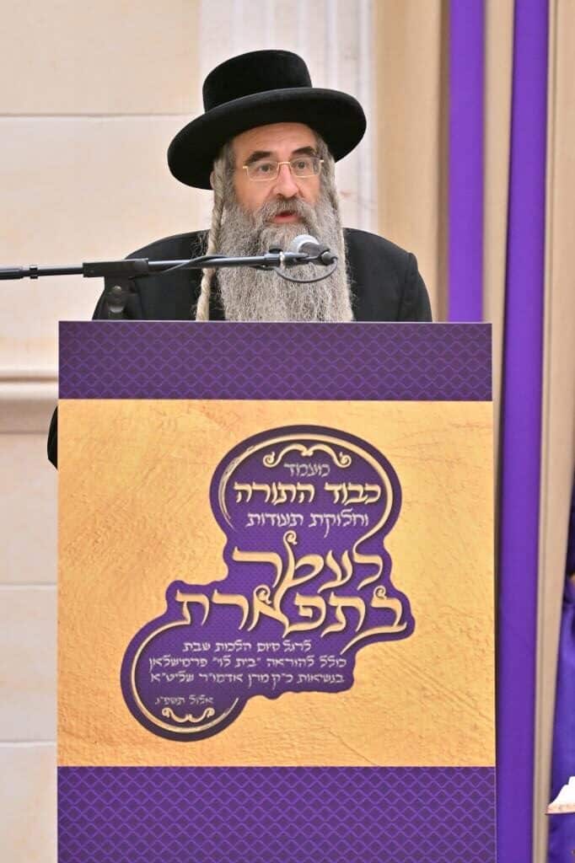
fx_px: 7192
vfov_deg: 6.9
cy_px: 432
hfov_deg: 4.6
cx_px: 288
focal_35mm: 300
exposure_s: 1/200
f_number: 2.8
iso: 400
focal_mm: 200
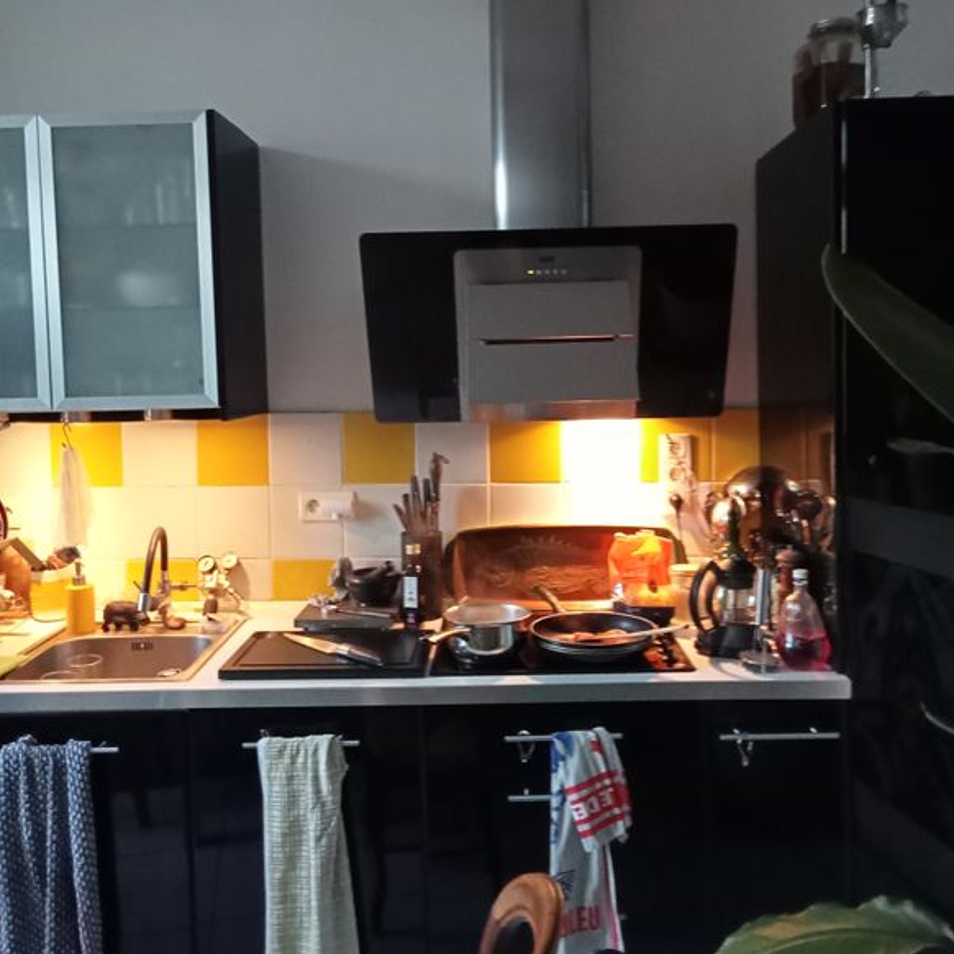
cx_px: 487
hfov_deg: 48.4
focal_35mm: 34
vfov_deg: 48.3
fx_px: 1060
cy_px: 413
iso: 1251
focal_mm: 3.46
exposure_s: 1/33.3
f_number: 2.2
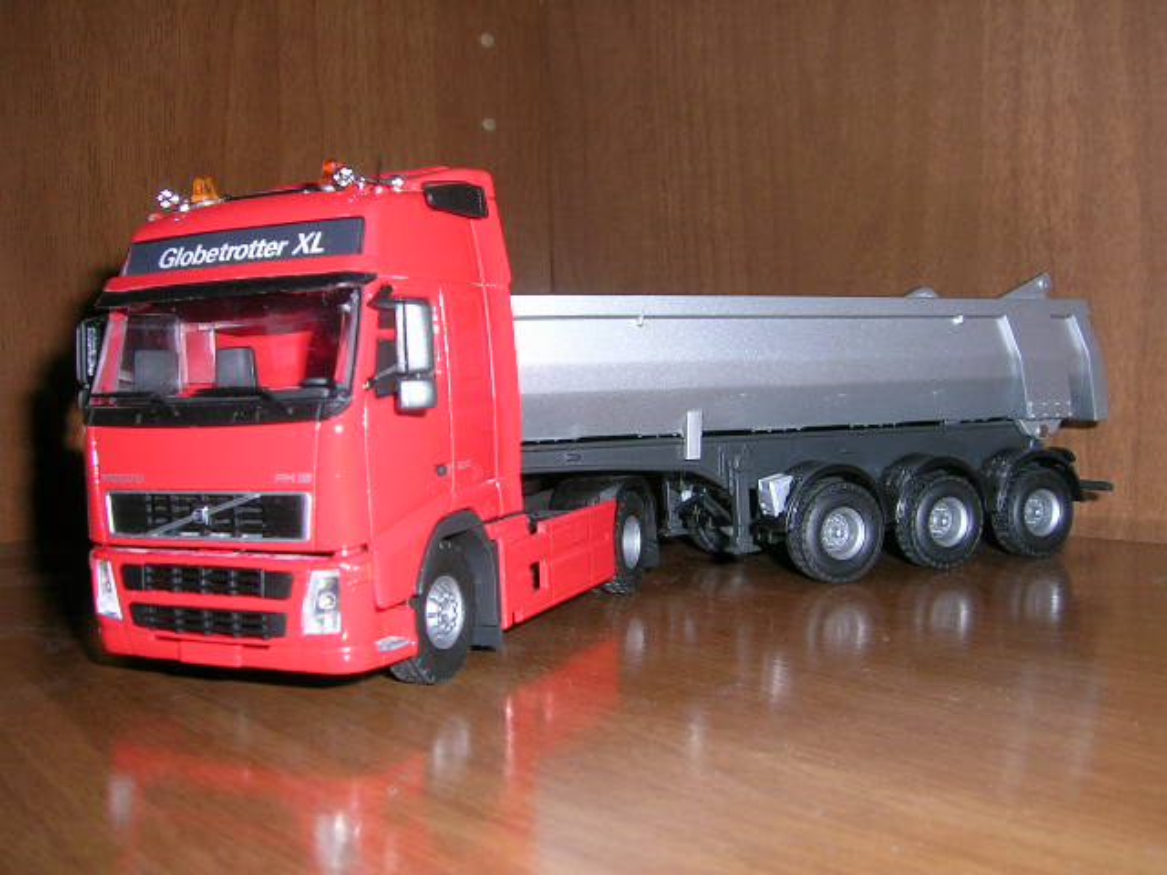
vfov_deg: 40.7
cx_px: 584
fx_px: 1180
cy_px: 438
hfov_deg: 52.6
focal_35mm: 35
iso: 50
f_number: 4.8
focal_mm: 5.4
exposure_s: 1/60.1
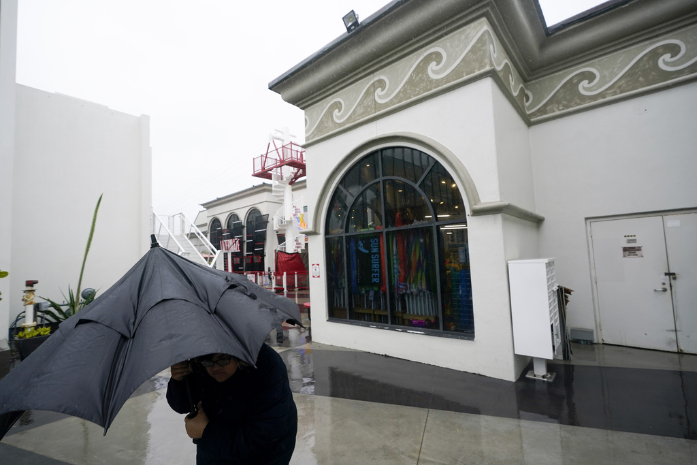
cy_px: 232
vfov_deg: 73.8
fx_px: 310
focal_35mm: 16
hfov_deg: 96.7
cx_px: 348
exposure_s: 1/320
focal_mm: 16
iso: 400
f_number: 4.5
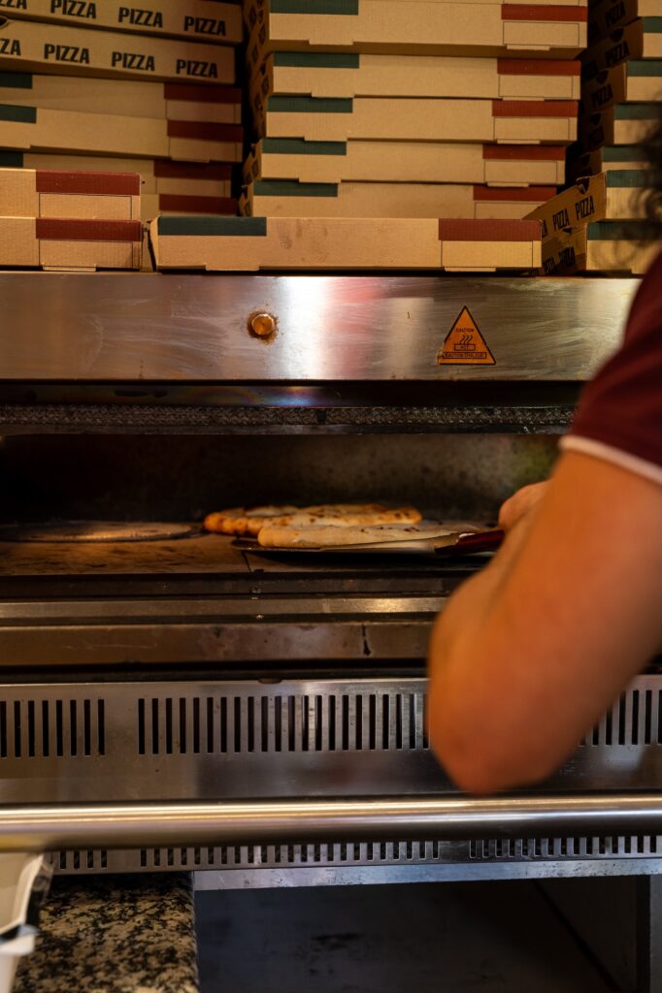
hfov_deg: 27.0
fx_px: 1377
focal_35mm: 50
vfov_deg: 39.7
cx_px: 331
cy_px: 496
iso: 800
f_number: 4.5
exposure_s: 1/160
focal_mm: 49.9
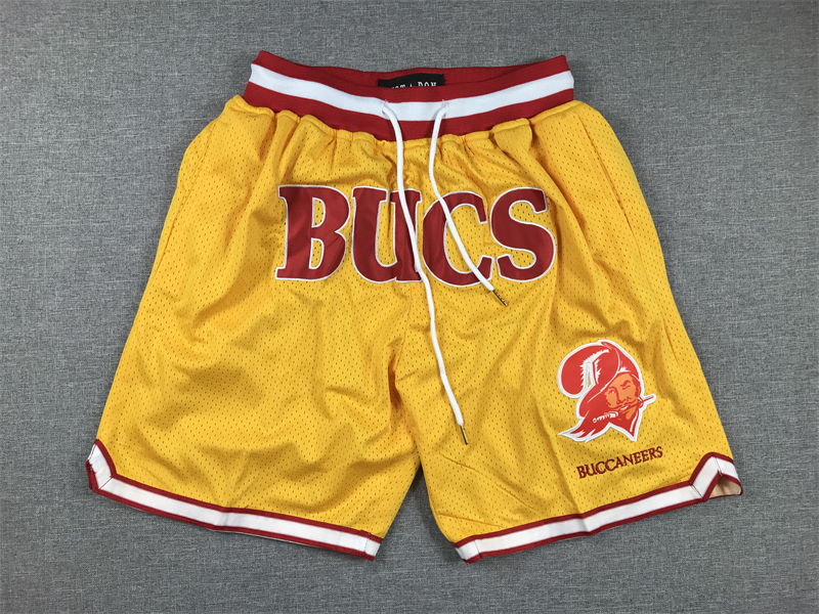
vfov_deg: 49.7
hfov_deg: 63.4
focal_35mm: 28
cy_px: 307
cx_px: 410
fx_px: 662
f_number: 1.8
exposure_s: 1/100
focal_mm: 3.99
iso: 25
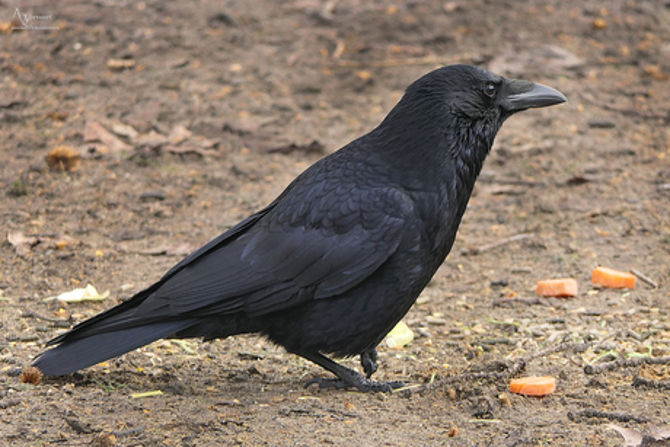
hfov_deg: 2.9
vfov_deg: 1.9
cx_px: 335
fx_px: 13161
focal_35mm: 707
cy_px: 224
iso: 320
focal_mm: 176
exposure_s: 1/125
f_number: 4.5
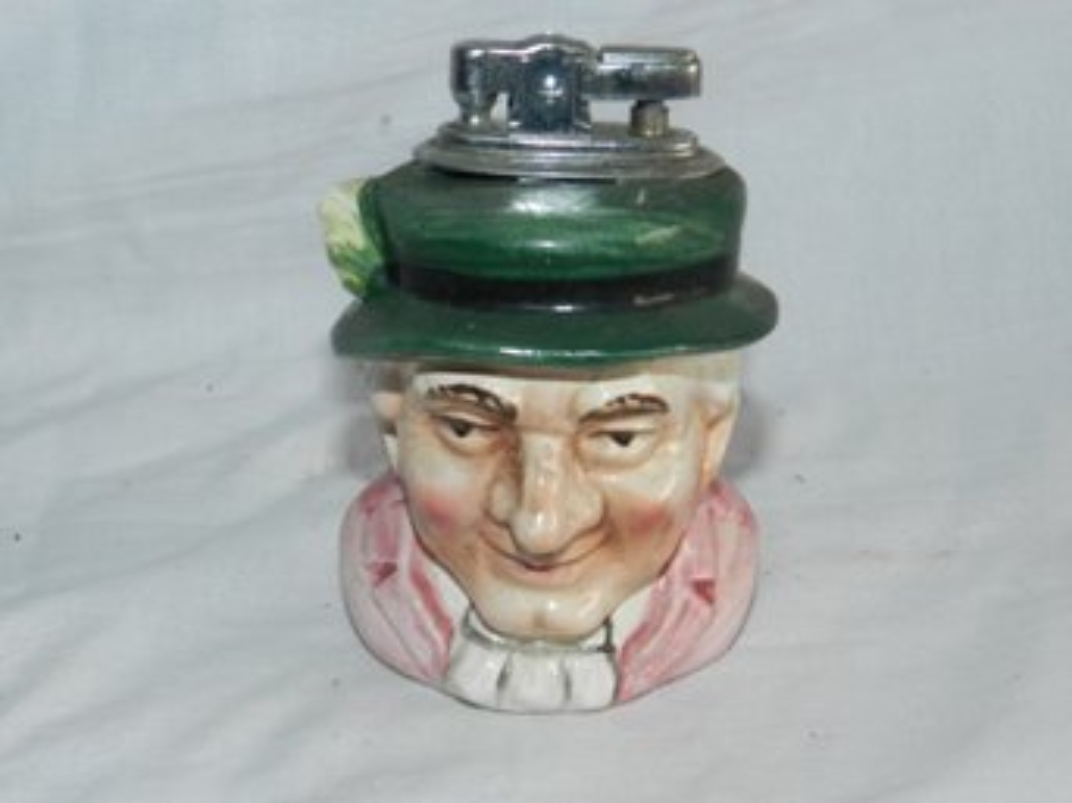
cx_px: 536
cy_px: 402
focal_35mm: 53
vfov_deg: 27.5
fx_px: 1641
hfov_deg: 36.2
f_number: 4.4
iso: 200
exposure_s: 1/30
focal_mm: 9.4
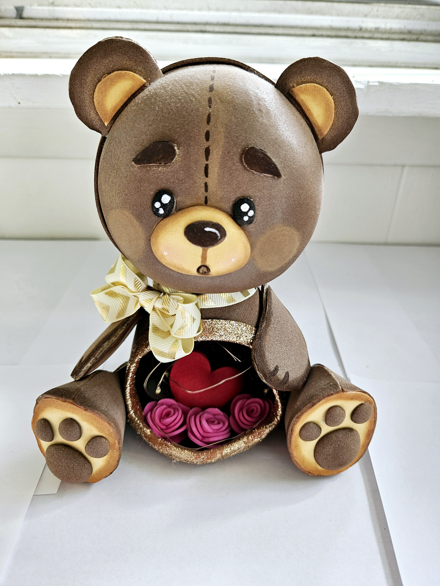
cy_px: 293
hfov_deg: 58.9
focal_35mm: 23
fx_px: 390
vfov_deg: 73.9
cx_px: 220
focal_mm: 5.4
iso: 50
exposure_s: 1/120
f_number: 1.8
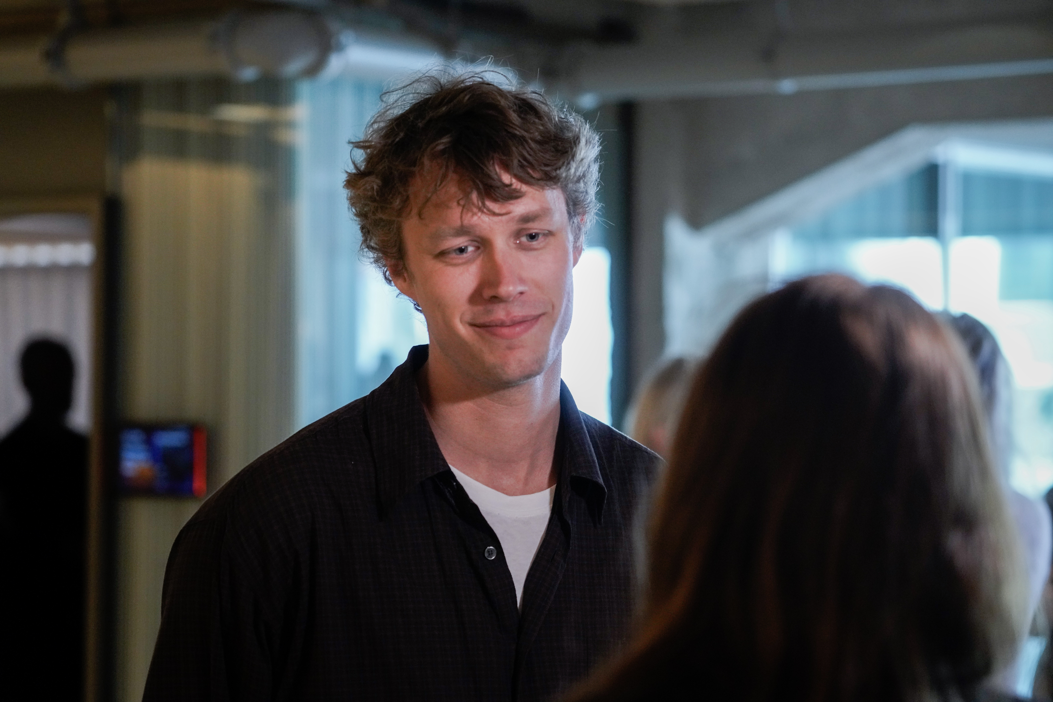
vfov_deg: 12.9
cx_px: 526
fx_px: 3100
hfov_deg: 19.3
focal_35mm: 106
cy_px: 351
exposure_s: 1/200
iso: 3200
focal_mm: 106
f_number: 4
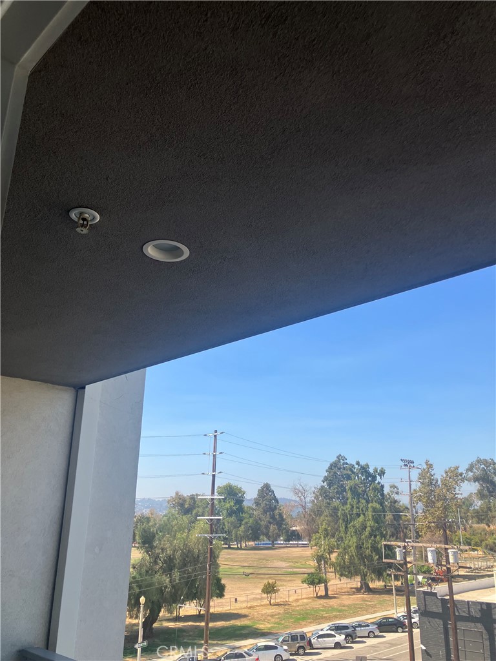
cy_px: 330
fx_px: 535
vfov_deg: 63.4
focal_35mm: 28
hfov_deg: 49.7
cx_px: 248
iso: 32
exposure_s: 1/1185
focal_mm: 3.99
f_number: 1.8
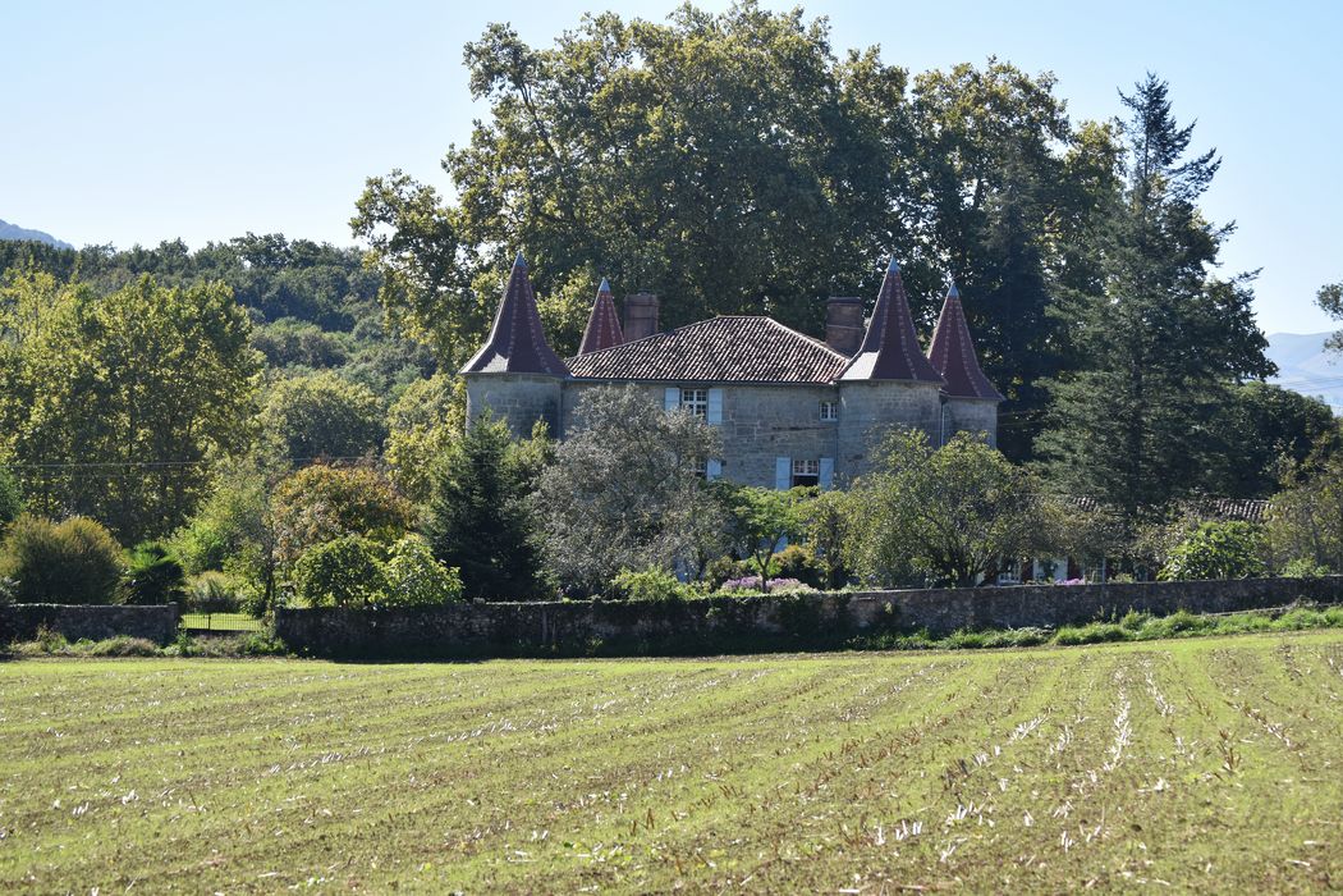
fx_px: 3917
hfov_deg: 19.5
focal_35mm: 105
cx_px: 672
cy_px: 448
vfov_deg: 13.0
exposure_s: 1/640
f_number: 6.3
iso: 200
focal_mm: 70
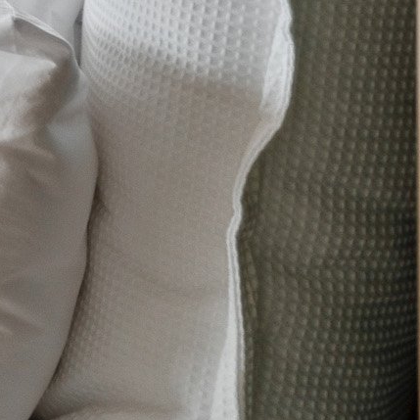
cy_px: -275
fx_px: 1304
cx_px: -961
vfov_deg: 16.1
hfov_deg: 10.3
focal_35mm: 95
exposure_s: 1/10
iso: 200
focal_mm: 16
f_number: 10
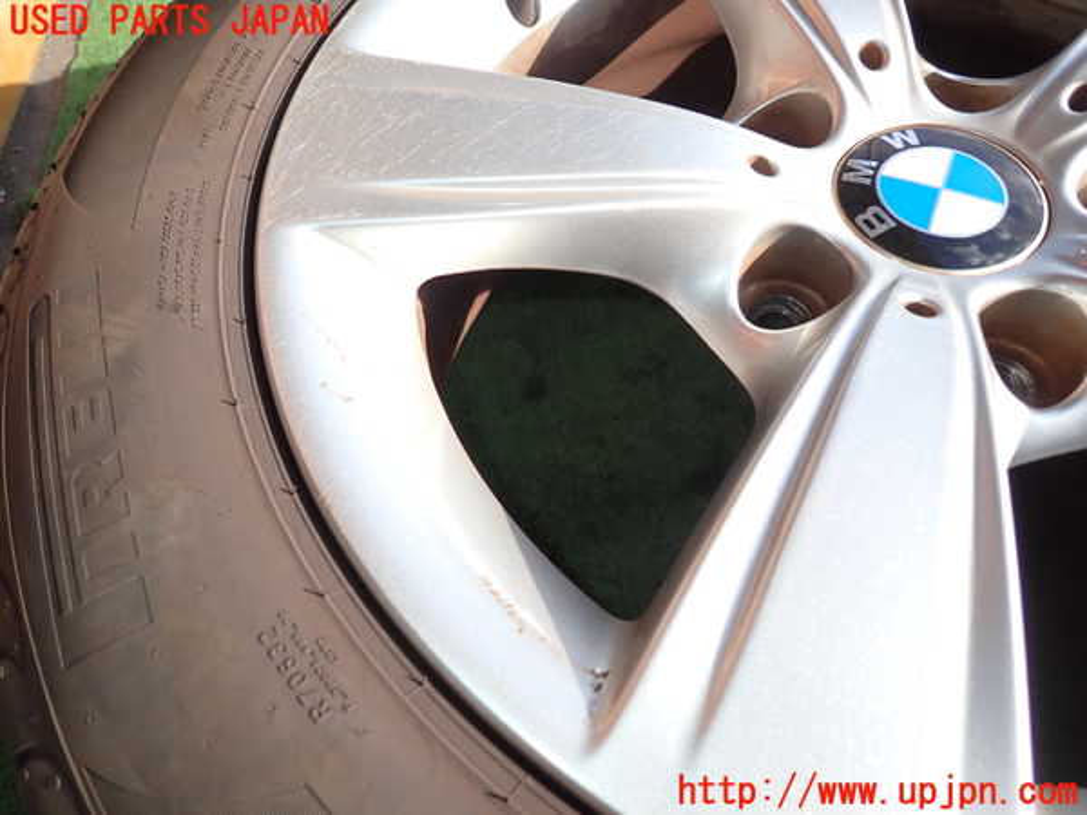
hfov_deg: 69.4
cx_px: 544
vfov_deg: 54.9
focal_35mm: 25
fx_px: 785
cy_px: 408
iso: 100
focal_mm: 4.5
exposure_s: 1/100
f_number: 5.6
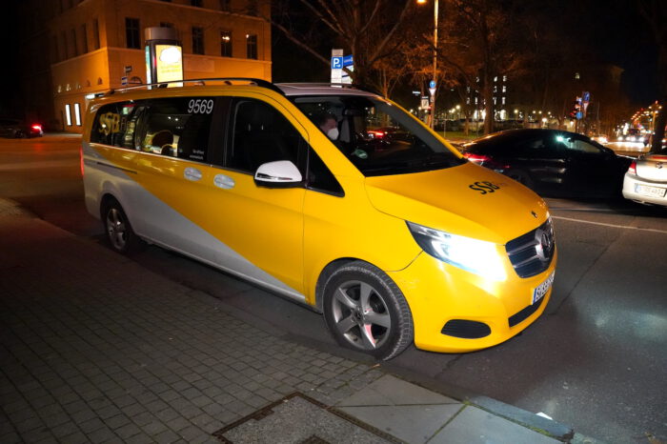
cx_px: 334
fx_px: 444
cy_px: 222
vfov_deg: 53.1
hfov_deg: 73.8
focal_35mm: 24
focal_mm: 24
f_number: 5.6
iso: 20000
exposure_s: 1/50
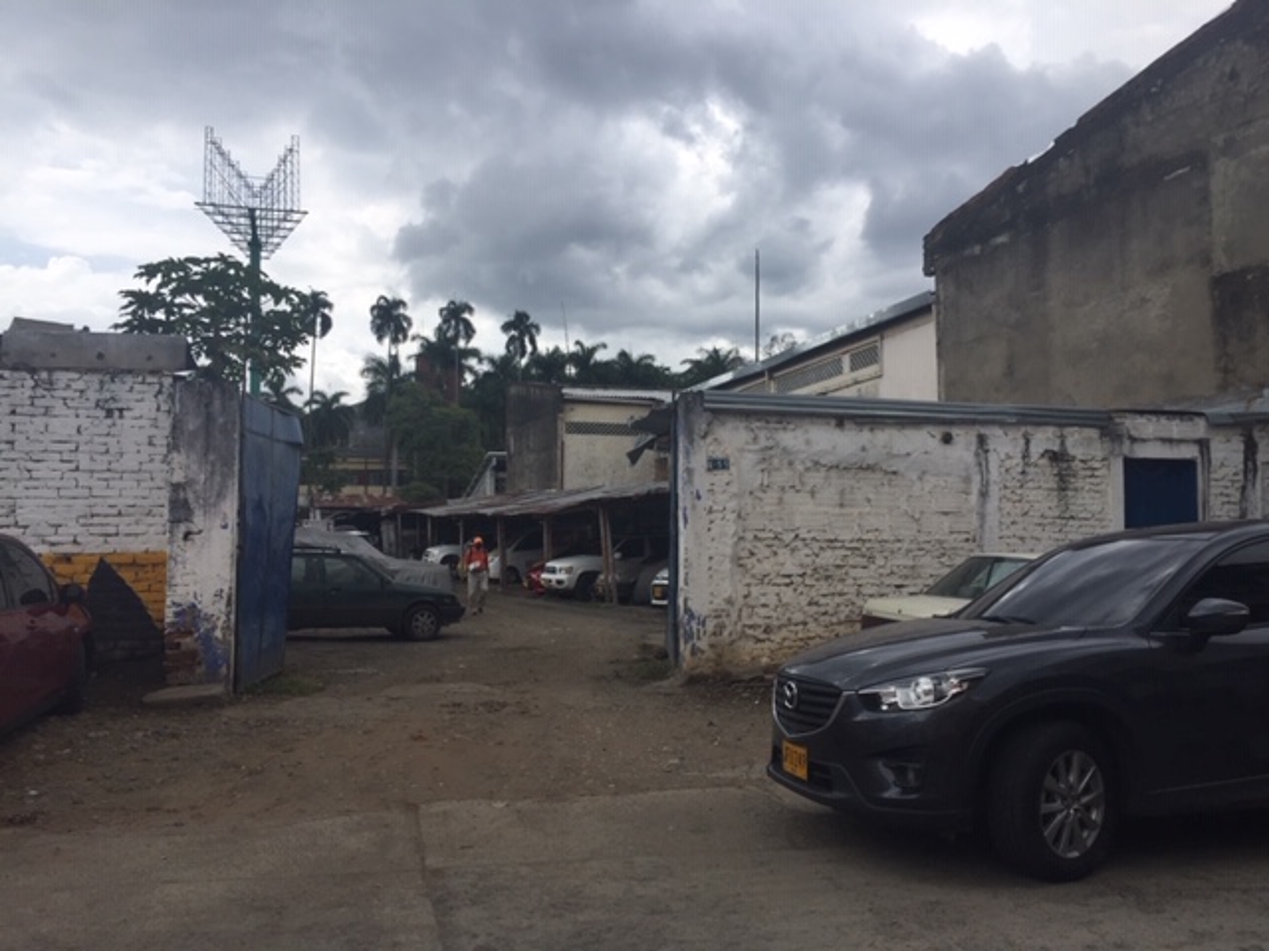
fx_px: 1063
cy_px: 476
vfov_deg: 48.2
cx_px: 634
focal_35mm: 29
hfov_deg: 61.7
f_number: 2.2
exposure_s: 1/1980
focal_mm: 4.15
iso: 32
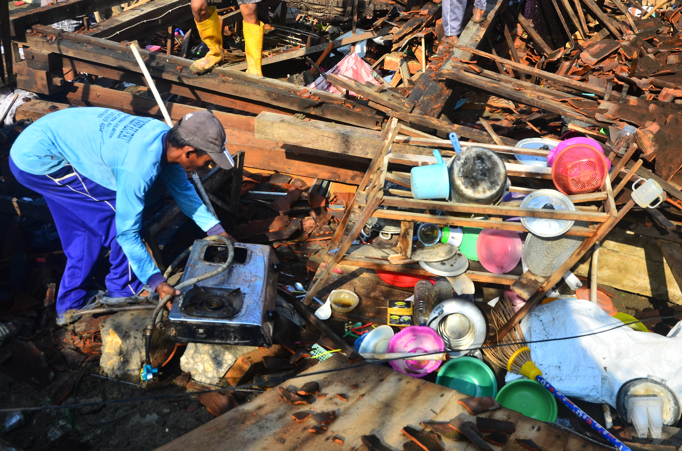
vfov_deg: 35.3
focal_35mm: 38
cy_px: 226
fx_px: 709
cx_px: 341
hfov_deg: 51.4
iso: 200
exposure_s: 1/350
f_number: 9.5
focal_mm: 25
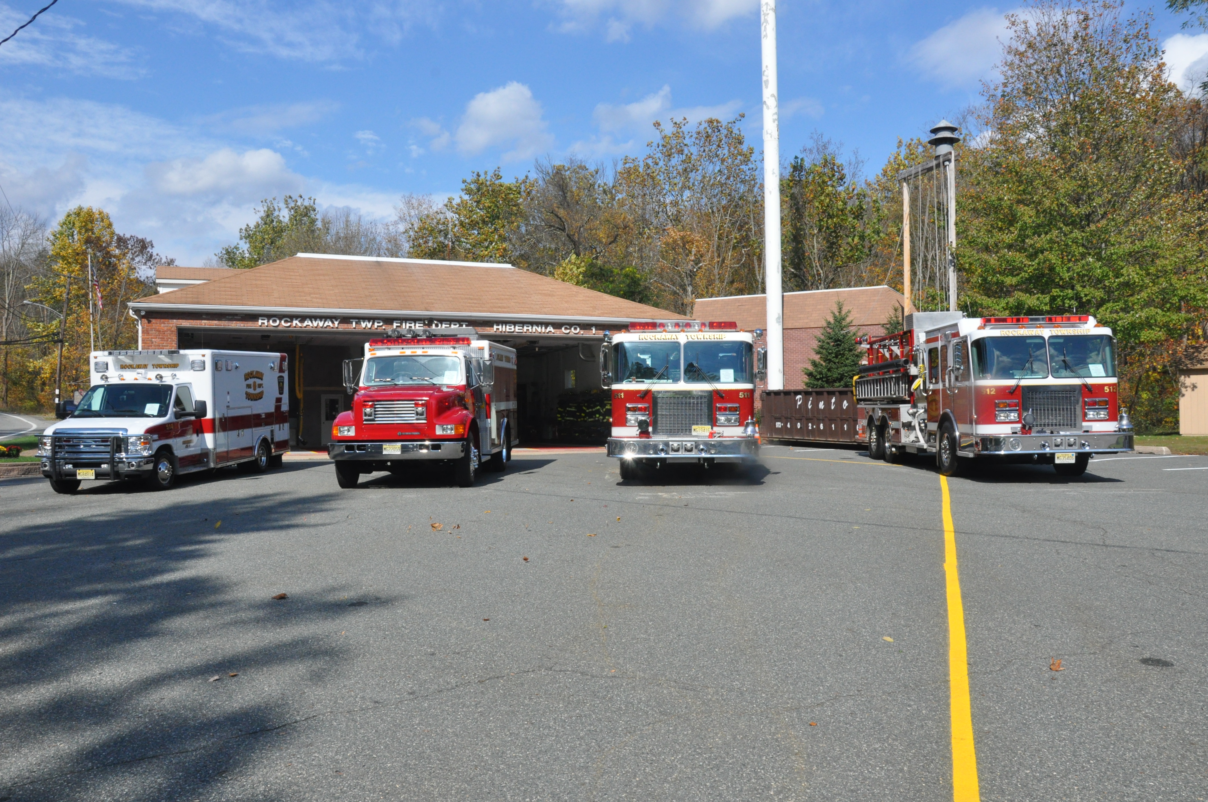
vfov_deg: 41.6
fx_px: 1056
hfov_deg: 59.6
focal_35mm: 32
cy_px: 401
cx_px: 604
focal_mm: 21
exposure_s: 1/640
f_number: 13
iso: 1000
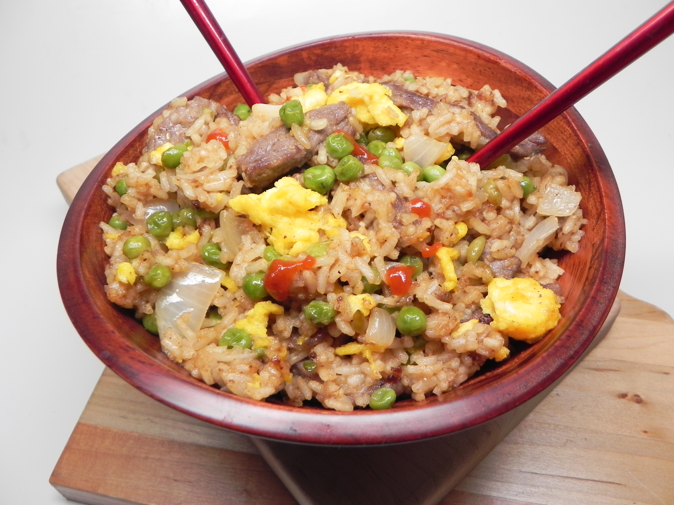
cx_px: 337
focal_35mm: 29
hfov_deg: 61.7
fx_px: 565
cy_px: 252
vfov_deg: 48.2
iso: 160
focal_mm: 5.2
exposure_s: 1/44.4
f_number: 2.8
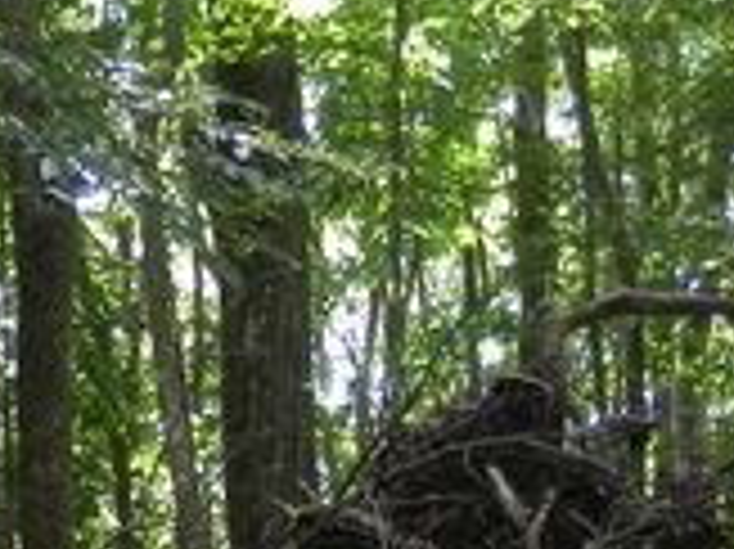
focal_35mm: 123
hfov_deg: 16.0
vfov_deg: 11.6
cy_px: 774
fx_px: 2606
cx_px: 374
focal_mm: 4.5
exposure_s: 1/30
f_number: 3
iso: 80
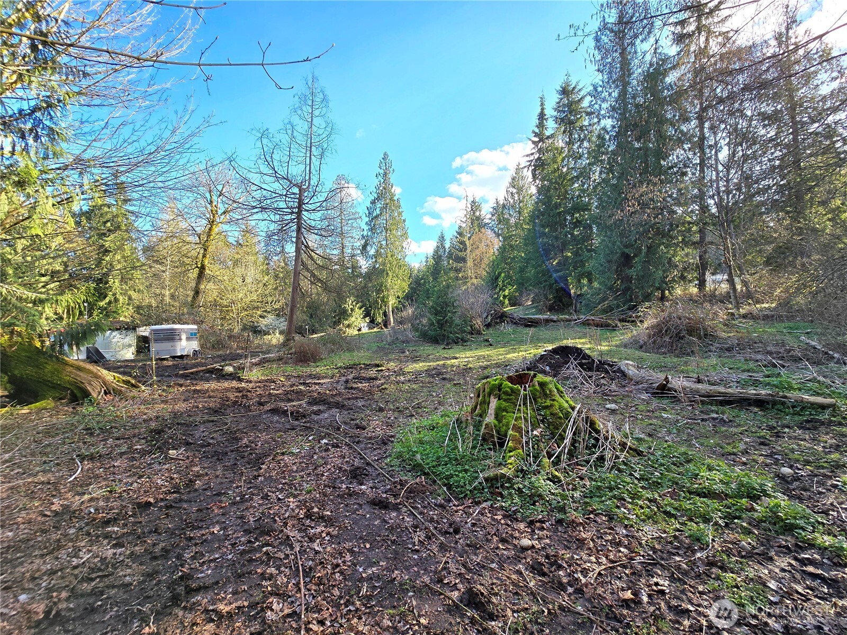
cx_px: 424
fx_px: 318
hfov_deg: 106.2
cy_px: 318
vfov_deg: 89.9
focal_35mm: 13
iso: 50
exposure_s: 1/244
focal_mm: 2.2
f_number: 2.2
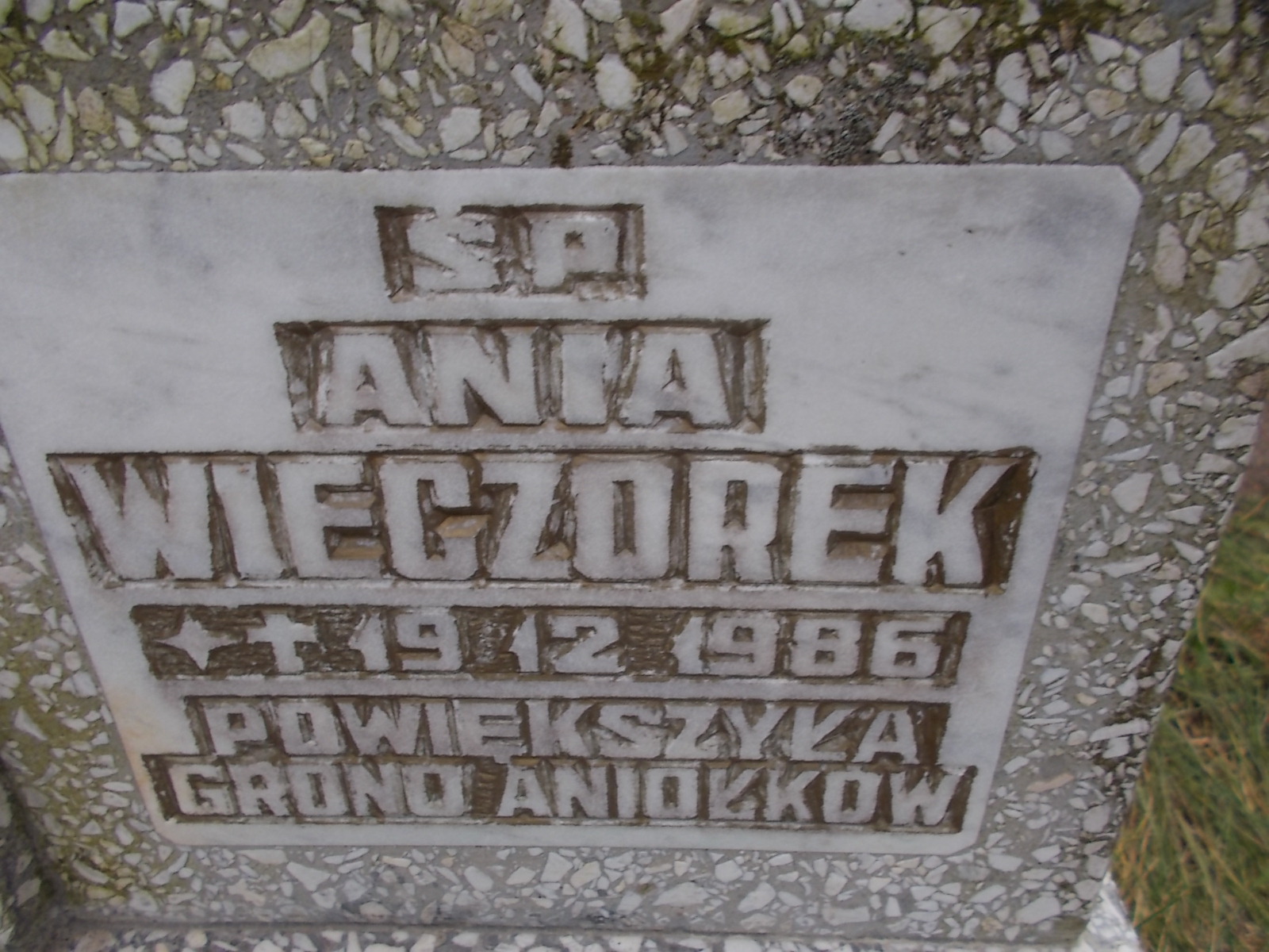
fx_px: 953
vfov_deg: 53.1
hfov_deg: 67.3
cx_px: 634
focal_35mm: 26
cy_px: 476
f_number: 3.2
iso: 80
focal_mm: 4.6
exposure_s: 1/80
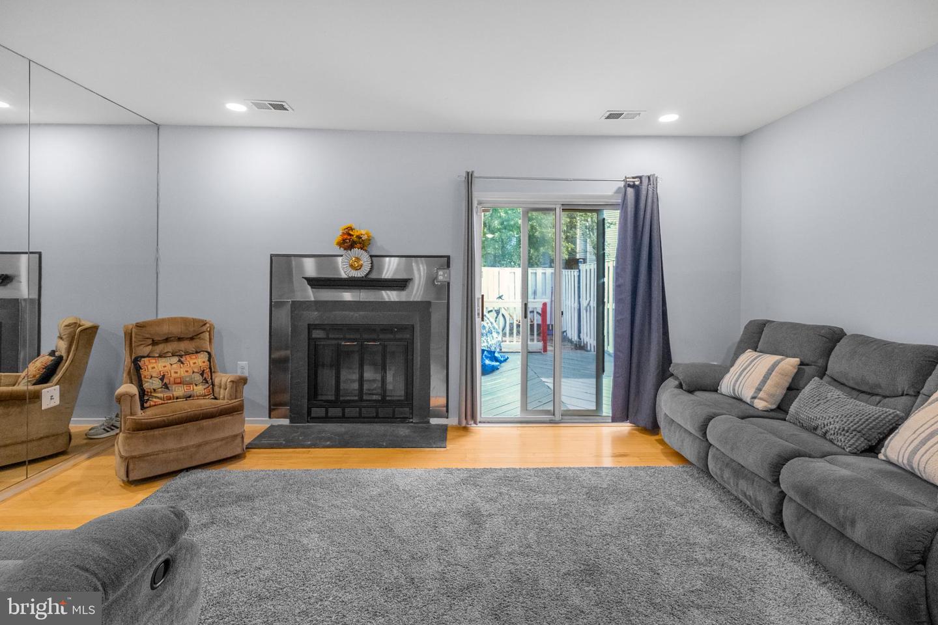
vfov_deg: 77.3
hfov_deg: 100.4
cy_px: 312
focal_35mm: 15
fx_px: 391
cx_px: 469
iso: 1000
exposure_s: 1/60
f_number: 4
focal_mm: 10
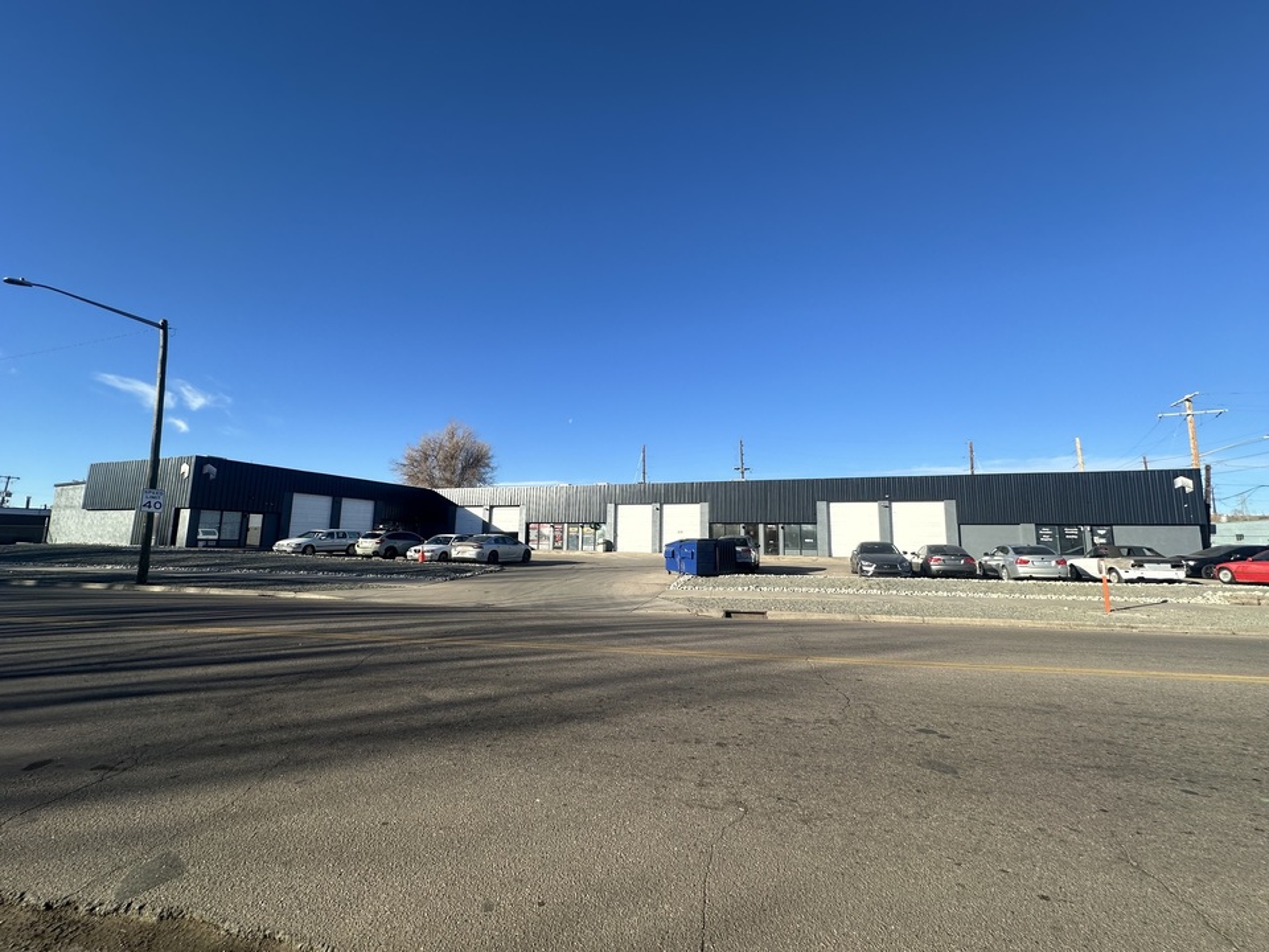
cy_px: 476
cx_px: 634
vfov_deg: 85.7
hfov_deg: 102.1
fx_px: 513
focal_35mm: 14
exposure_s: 1/1742
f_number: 2.2
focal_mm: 2.22
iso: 50
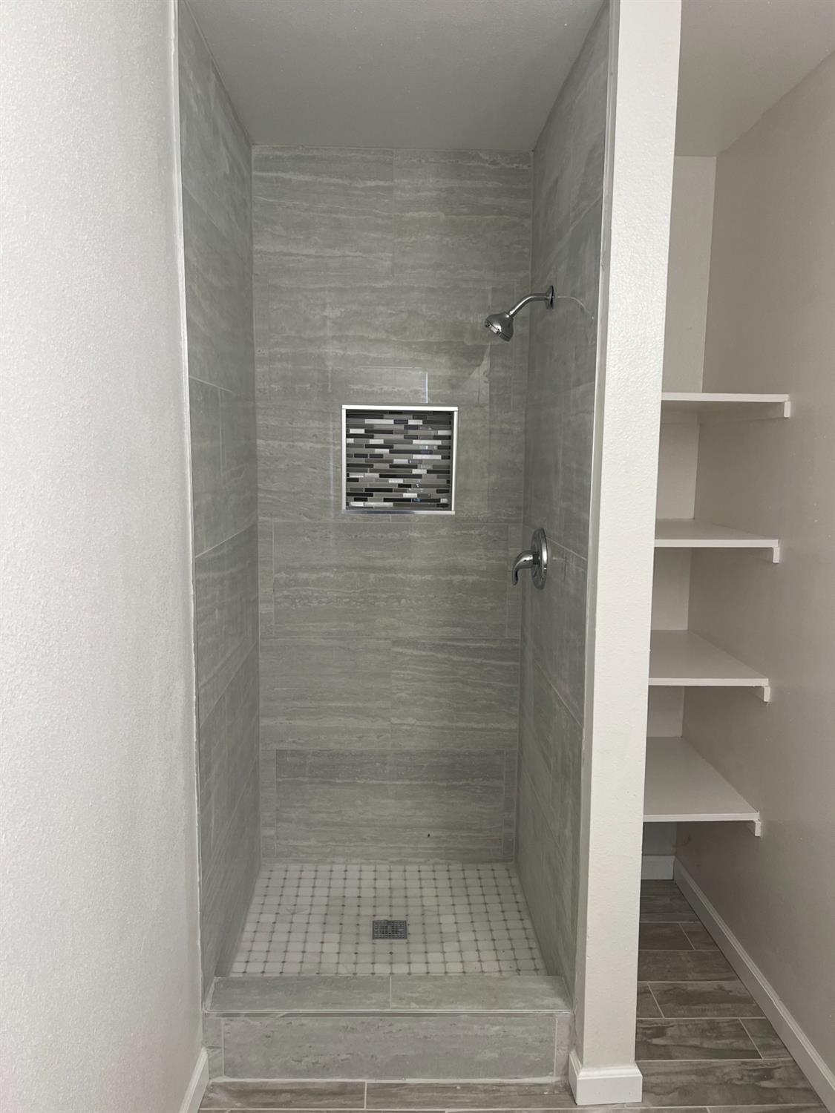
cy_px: 556
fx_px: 836
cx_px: 418
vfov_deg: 67.3
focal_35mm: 26
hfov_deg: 53.1
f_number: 1.5
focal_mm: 5.7
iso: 80
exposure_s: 1/60
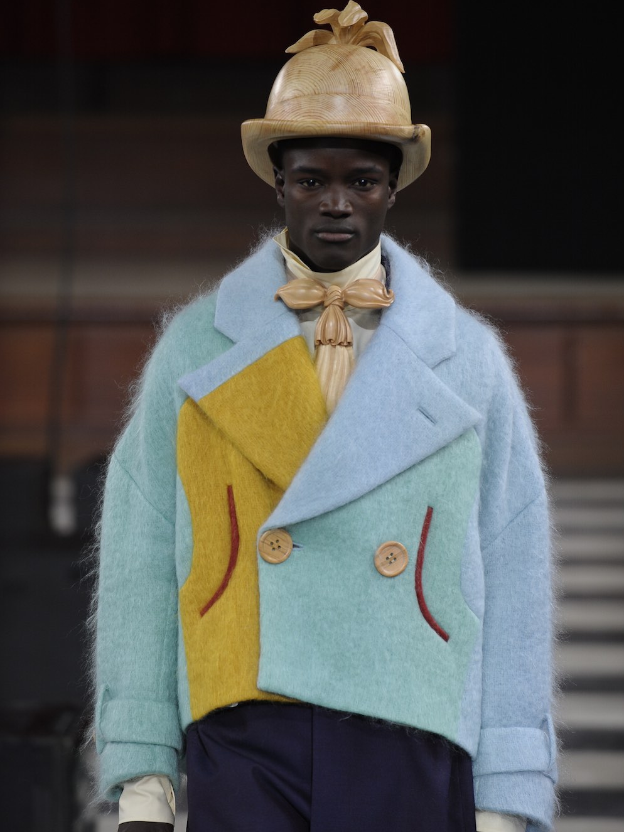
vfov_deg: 9.1
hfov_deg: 6.8
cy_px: 430
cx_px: 313
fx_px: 5239
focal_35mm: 218
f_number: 4
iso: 1000
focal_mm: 200
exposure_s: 1/500
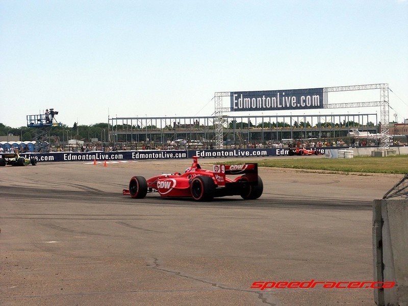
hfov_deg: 14.5
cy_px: 153
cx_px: 204
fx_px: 1603
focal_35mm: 136
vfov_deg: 10.9
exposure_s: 1/750
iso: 100
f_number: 6.7
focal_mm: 34.49
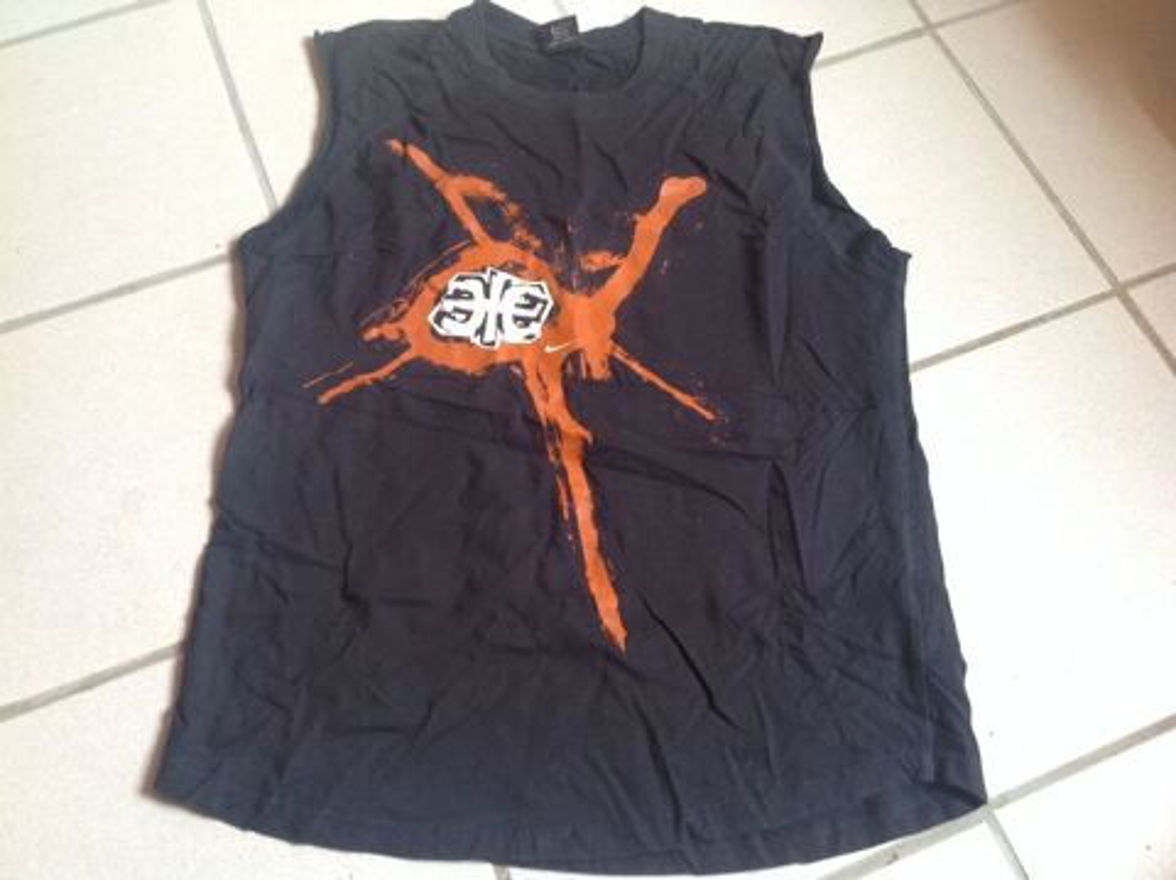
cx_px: 588
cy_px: 440
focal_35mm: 35
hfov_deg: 52.7
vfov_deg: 40.6
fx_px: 1188
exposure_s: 1/15
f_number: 2.4
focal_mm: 4.28
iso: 125
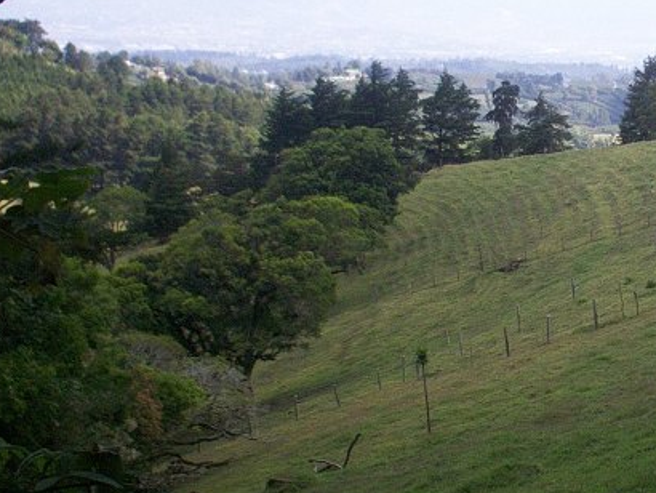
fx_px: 1726
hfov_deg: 20.8
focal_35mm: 91
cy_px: 157
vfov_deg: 16.2
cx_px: 658
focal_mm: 6
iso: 100
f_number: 4.5
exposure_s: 1/277
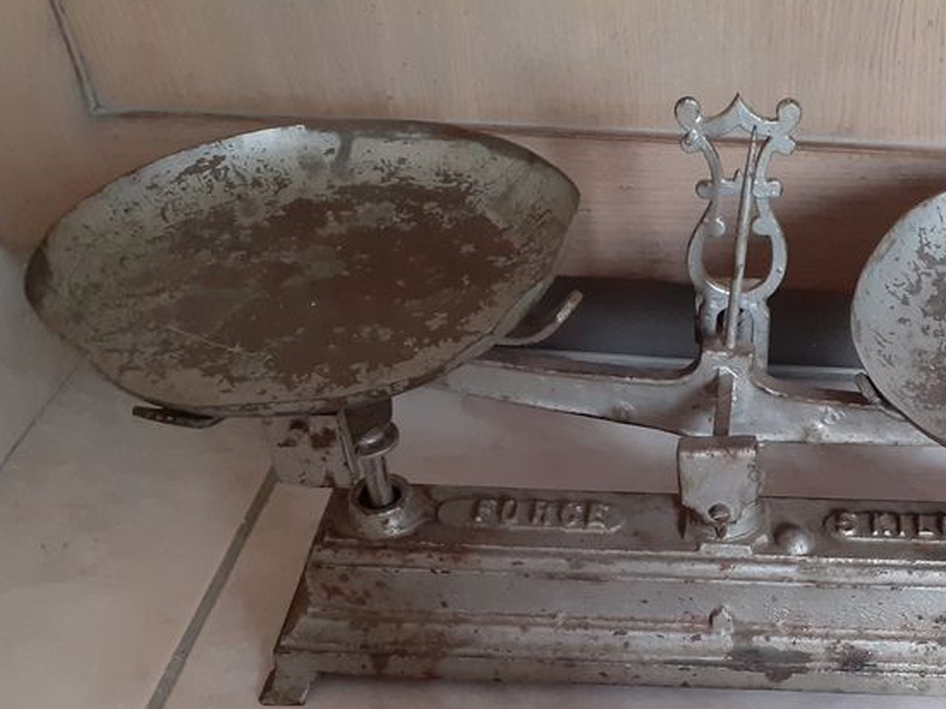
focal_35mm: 49
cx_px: 754
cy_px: 620
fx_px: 1339
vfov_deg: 28.7
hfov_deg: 37.6
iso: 200
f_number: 1.9
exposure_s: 1/25
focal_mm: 3.6
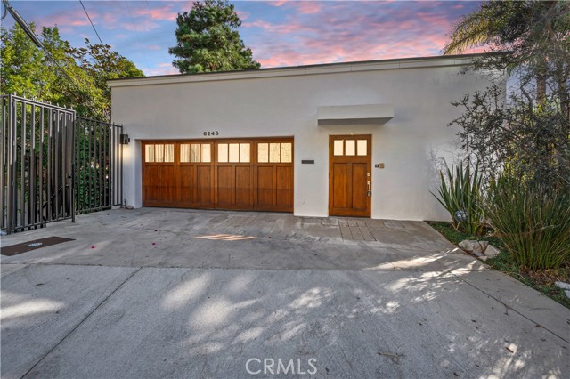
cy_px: 190
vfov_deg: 81.1
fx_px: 222
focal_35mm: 14
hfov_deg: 104.3
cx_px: 285
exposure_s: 1/25
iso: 100
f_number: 8
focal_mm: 14
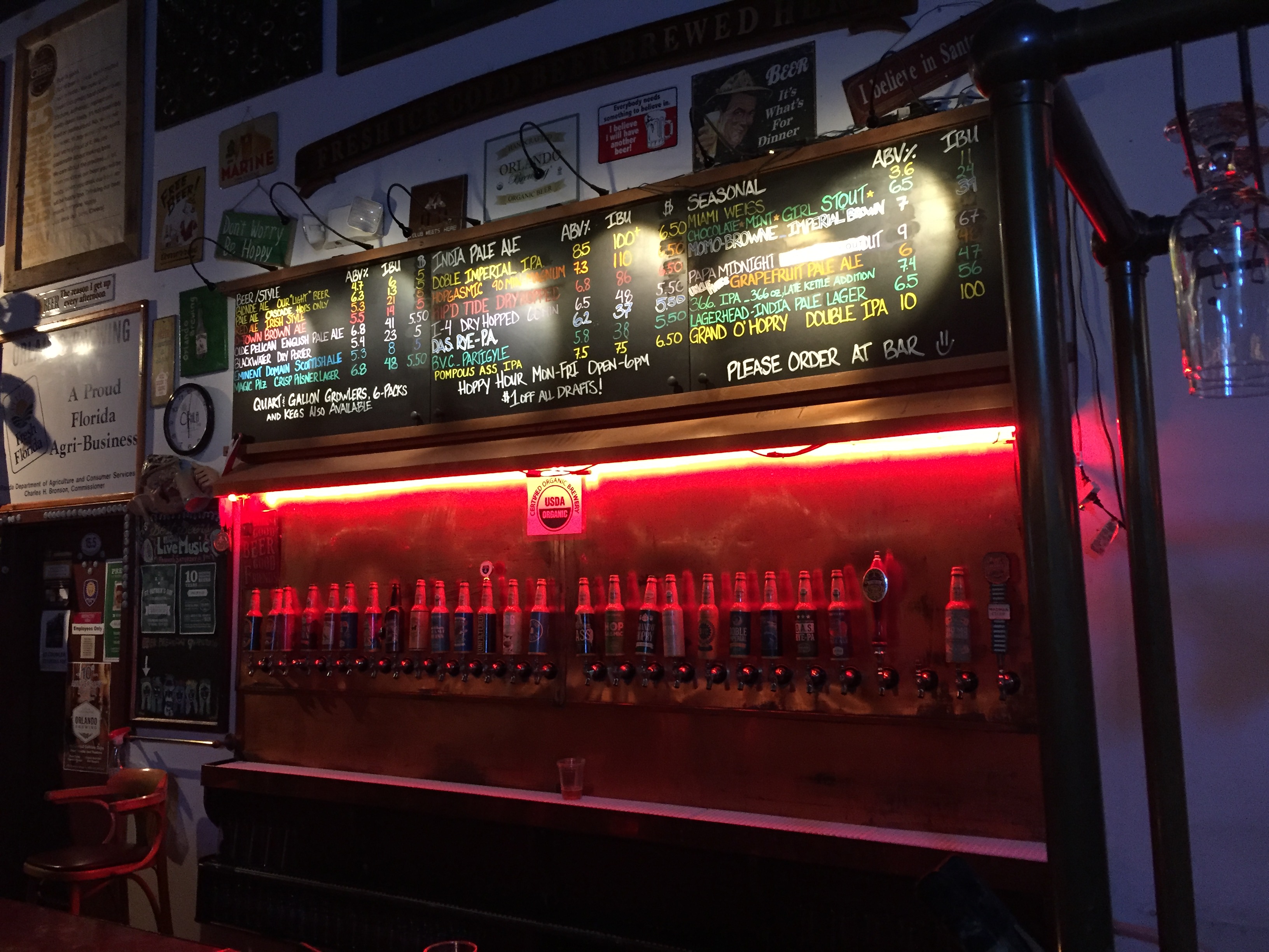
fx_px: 1063
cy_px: 476
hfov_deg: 61.7
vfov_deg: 48.2
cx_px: 634
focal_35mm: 29
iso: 250
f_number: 2.2
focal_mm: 4.15
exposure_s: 1/15
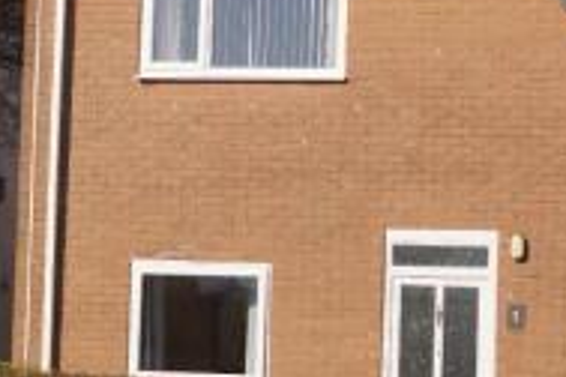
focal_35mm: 132
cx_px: 267
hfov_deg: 15.5
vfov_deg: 10.4
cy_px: 139
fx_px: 2079
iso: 100
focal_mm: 35
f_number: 5
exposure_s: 1/1000
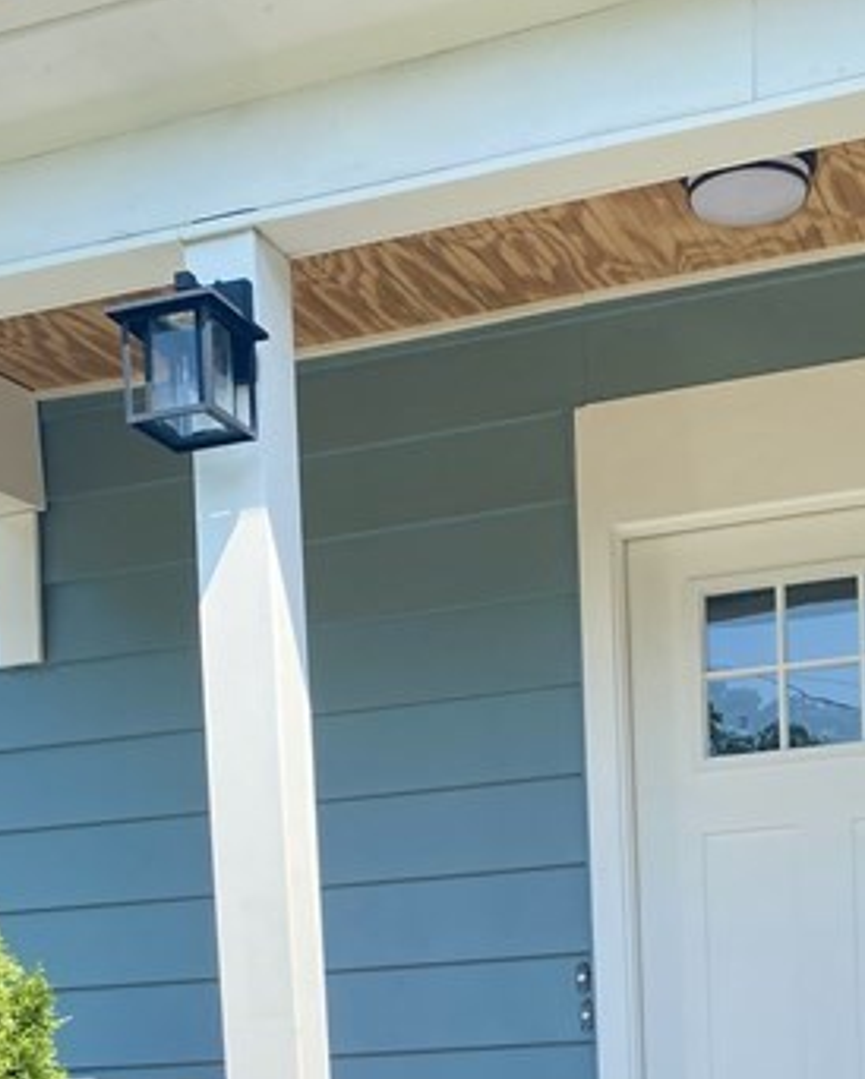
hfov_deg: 26.5
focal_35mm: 57
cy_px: 1189
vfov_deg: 29.7
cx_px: 581
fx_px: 1822
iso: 32
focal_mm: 4.25
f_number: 1.8
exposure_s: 1/1727
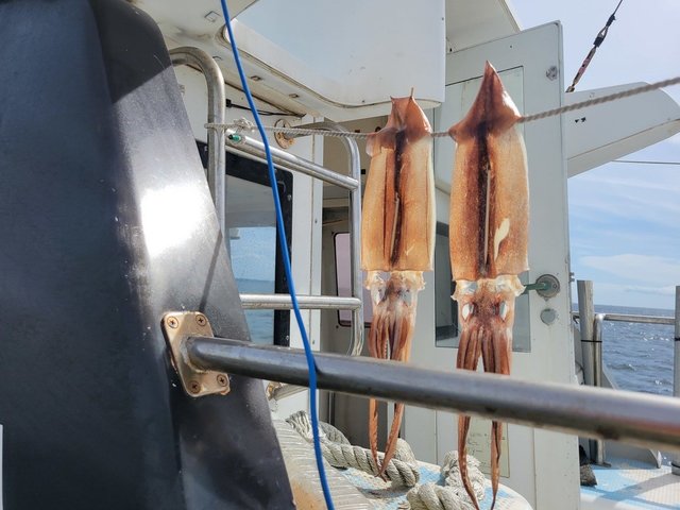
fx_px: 511
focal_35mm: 26
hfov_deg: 67.3
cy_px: 255
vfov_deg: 53.1
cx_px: 340
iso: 40
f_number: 1.8
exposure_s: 1/3336
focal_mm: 5.4
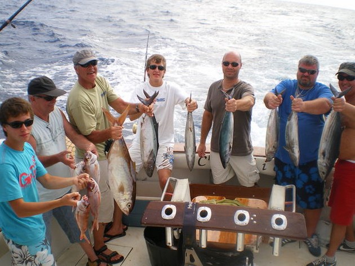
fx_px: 369
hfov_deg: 51.4
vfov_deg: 39.6
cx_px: 178
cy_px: 133
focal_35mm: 36
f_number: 4.6
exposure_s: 1/250
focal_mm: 6.3
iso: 50
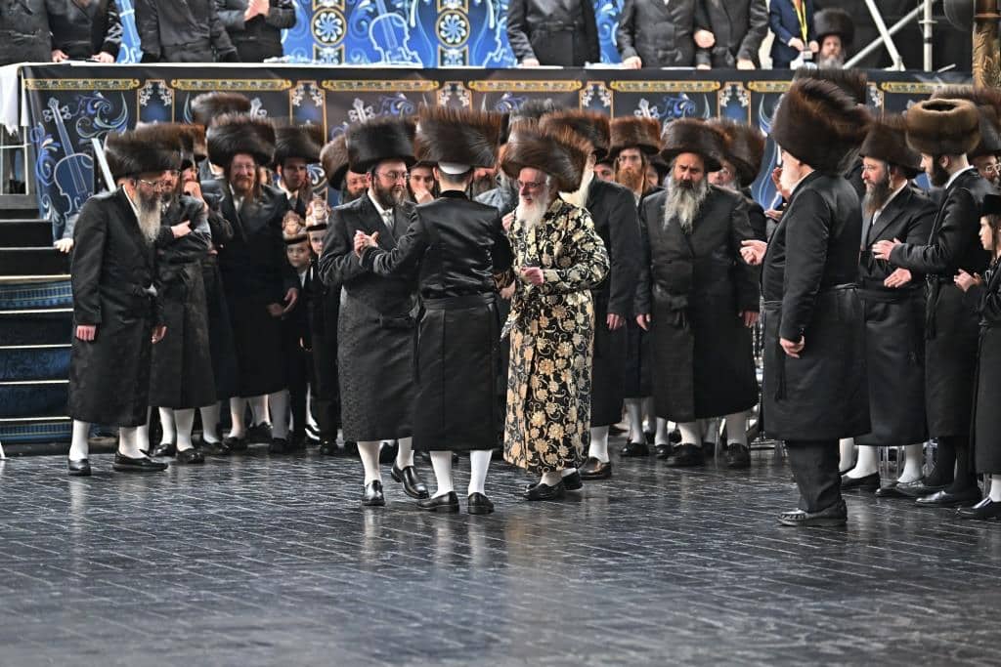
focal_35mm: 135
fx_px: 3754
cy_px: 334
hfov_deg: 15.2
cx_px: 500
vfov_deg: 10.2
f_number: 2.8
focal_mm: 135
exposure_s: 1/320
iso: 1250
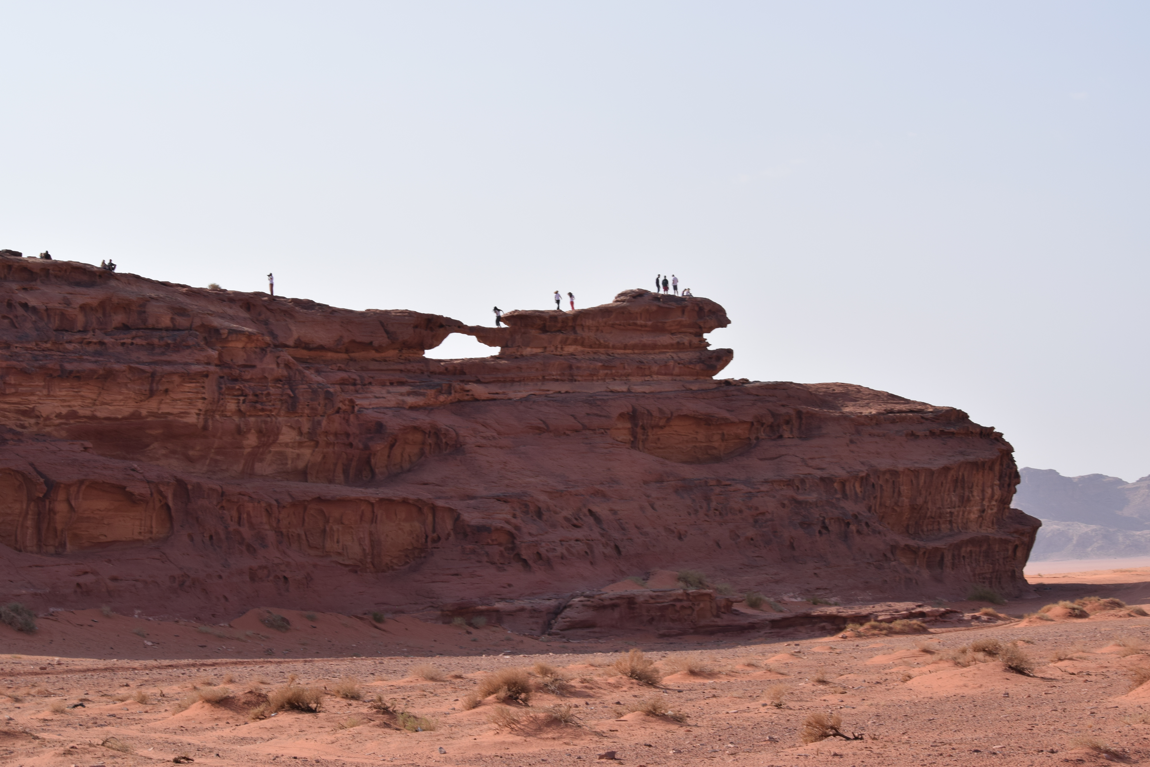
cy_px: 384
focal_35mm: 82
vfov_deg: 16.6
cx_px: 575
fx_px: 2635
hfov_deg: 24.6
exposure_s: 1/400
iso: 200
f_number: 10
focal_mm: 55
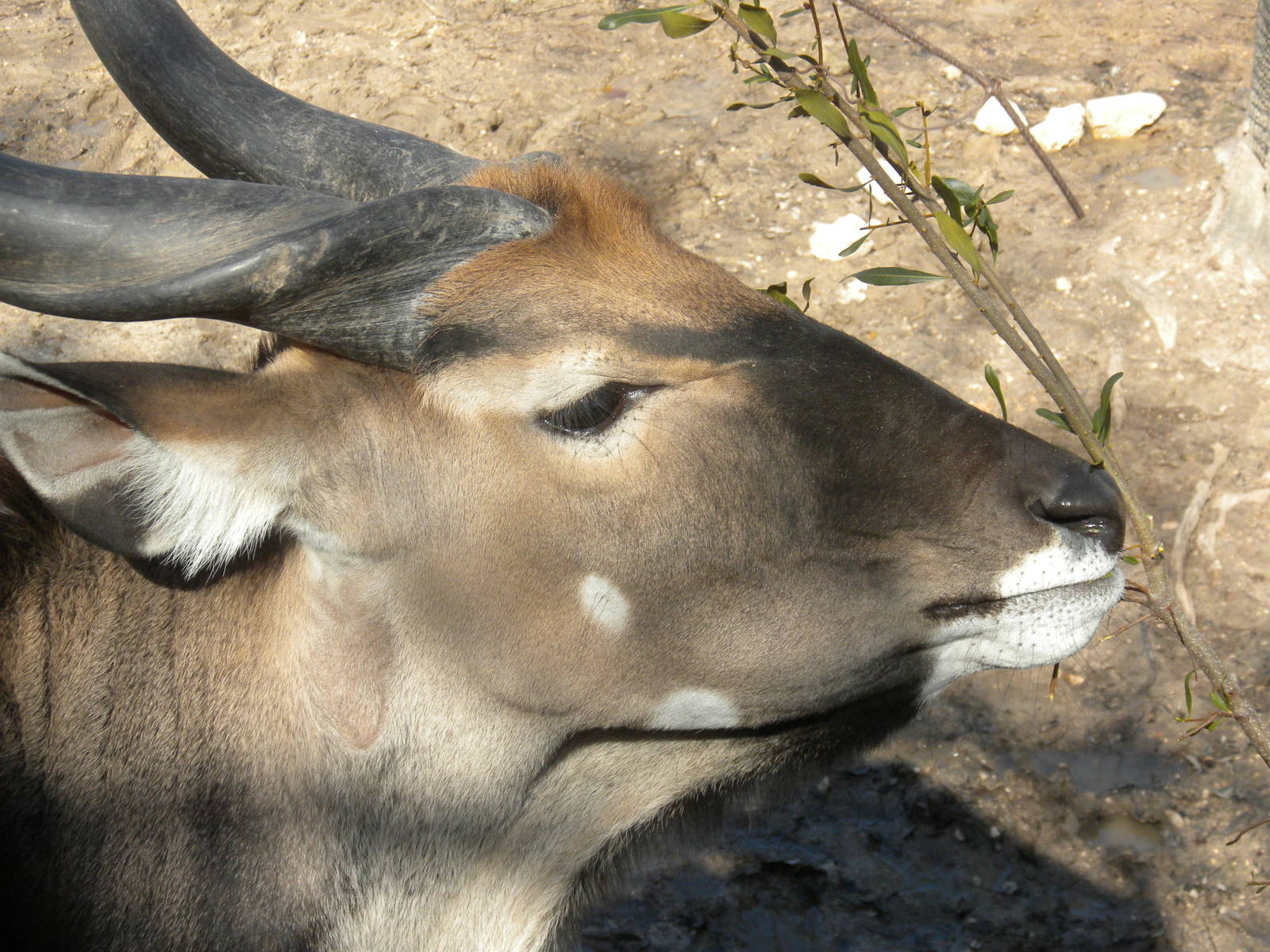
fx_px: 3669
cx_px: 635
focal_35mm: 100
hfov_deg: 19.6
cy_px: 476
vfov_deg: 14.8
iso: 136
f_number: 5.1
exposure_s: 1/423
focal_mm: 17.7
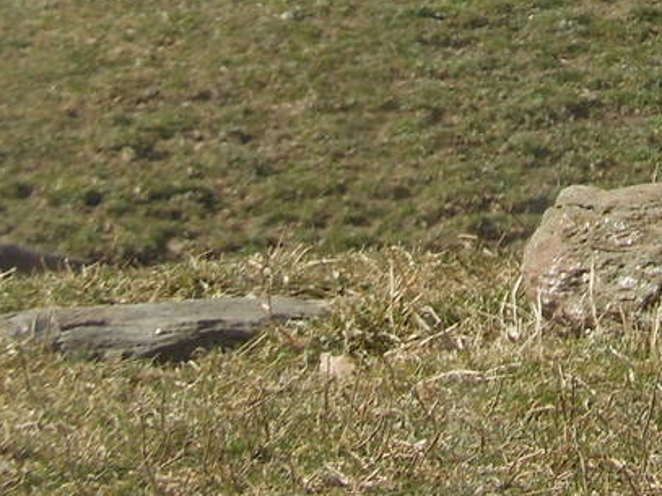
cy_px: -192
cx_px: 590
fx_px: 10592
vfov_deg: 2.7
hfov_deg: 3.6
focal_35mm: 554
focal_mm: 25.3
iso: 80
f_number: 5.5
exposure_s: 1/320
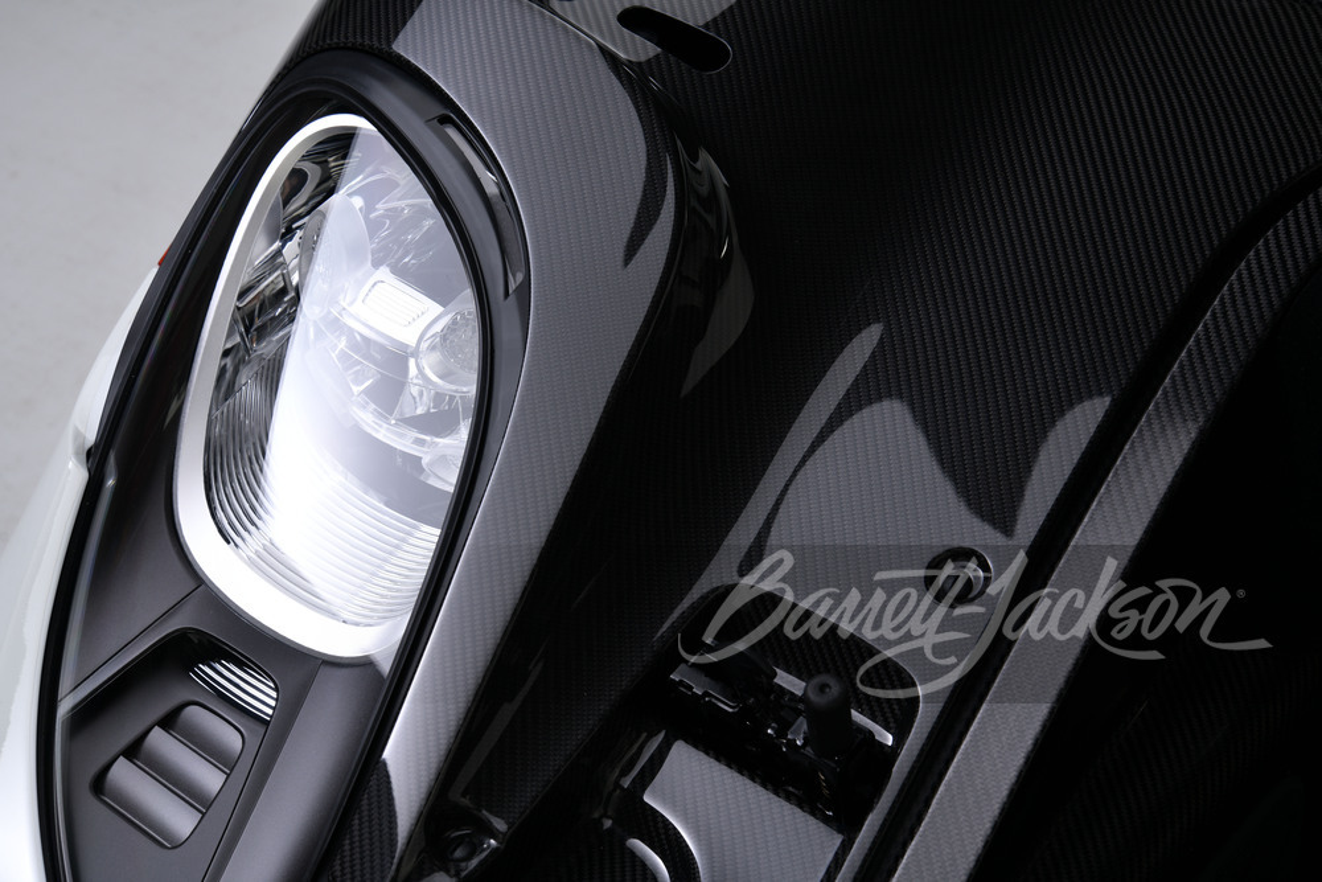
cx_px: 661
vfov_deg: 20.0
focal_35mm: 68
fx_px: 2497
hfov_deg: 29.7
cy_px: 441
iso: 160
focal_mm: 68
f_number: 8
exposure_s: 1/250
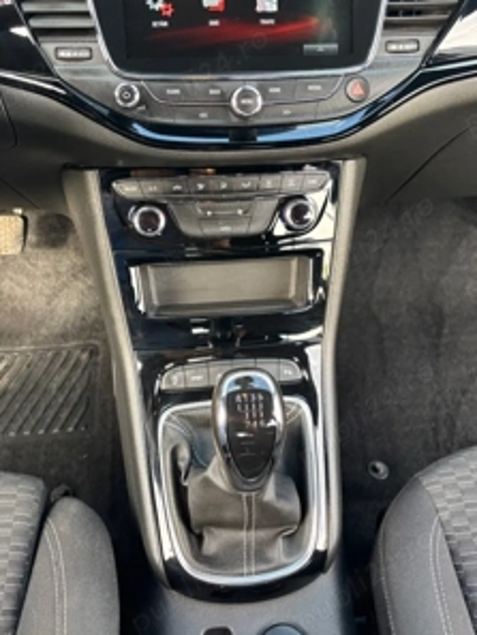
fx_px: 643
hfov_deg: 40.7
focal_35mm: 35
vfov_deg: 52.4
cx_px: 242
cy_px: 274
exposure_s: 1/114
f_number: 1.6
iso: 125
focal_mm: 5.96
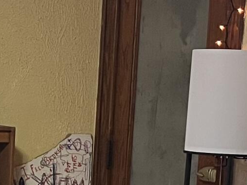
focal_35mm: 154
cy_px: 273
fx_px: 1099
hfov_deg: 12.5
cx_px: -46
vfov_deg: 9.4
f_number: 1.6
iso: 500
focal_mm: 5.1
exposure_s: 1/60
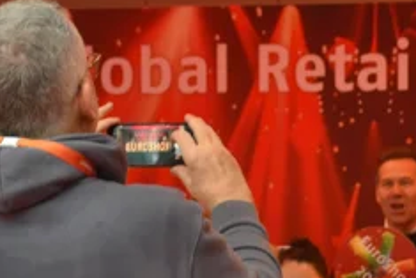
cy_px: 285
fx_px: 1804
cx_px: 382
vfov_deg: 8.8
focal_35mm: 156
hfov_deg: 13.0
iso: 800
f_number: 5
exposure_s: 1/100
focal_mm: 34
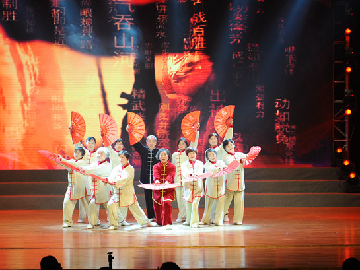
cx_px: 153
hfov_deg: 24.7
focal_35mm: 79
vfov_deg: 18.7
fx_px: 822
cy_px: 140
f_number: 2.8
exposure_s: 1/250
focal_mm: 70
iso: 640
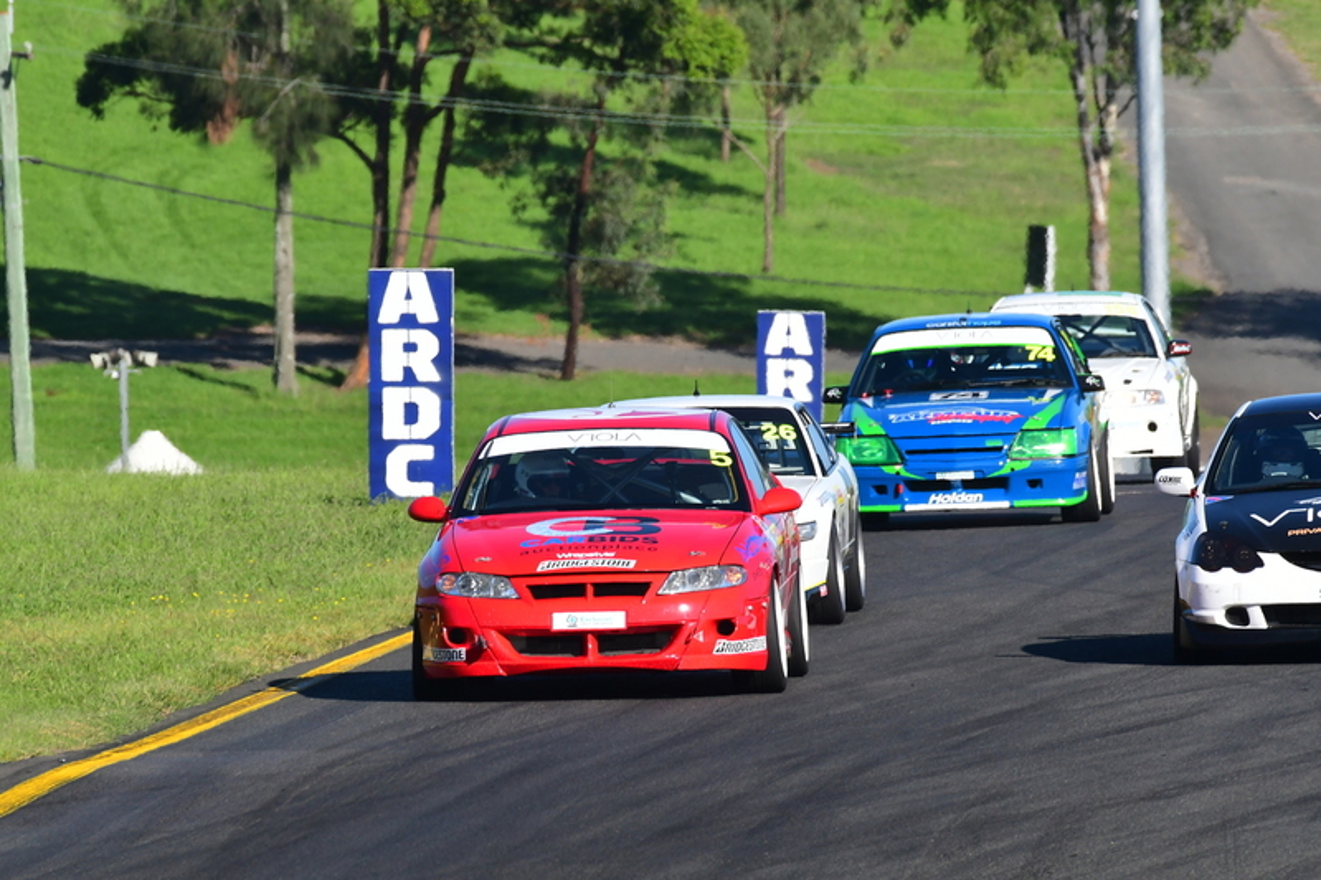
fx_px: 24762
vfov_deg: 2.0
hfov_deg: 3.1
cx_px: 660
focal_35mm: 675
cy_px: 440
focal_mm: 450
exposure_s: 1/640
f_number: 11
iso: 500
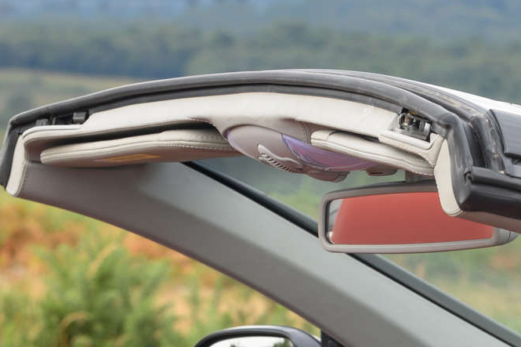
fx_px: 4789
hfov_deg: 6.2
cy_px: 443
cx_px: 604
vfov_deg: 4.1
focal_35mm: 331
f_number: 9
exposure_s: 1/40
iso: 250
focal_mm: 110
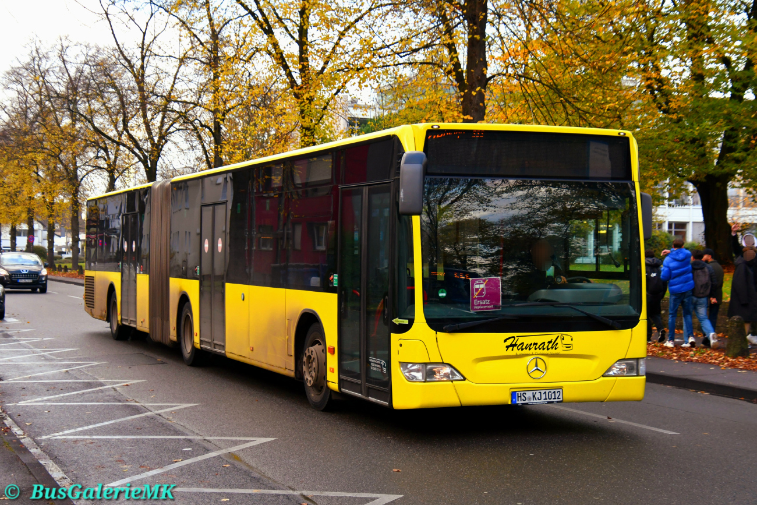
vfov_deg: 22.6
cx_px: 378
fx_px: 1262
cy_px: 252
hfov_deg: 33.4
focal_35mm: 60
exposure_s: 1/1000
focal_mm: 40
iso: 900
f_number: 4
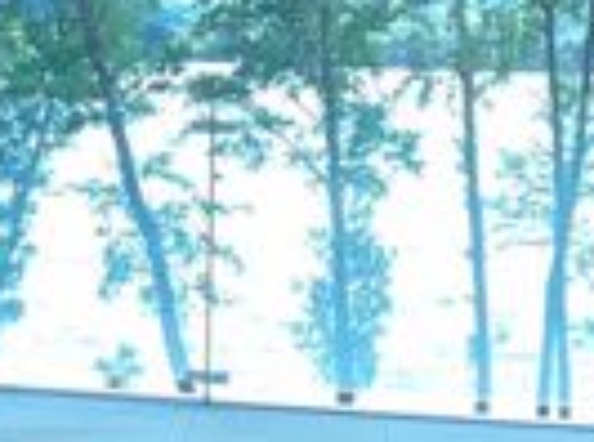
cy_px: 103
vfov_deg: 10.7
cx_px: -337
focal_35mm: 138
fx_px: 2362
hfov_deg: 13.4
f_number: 1.8
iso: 25
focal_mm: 4.25
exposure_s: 1/108
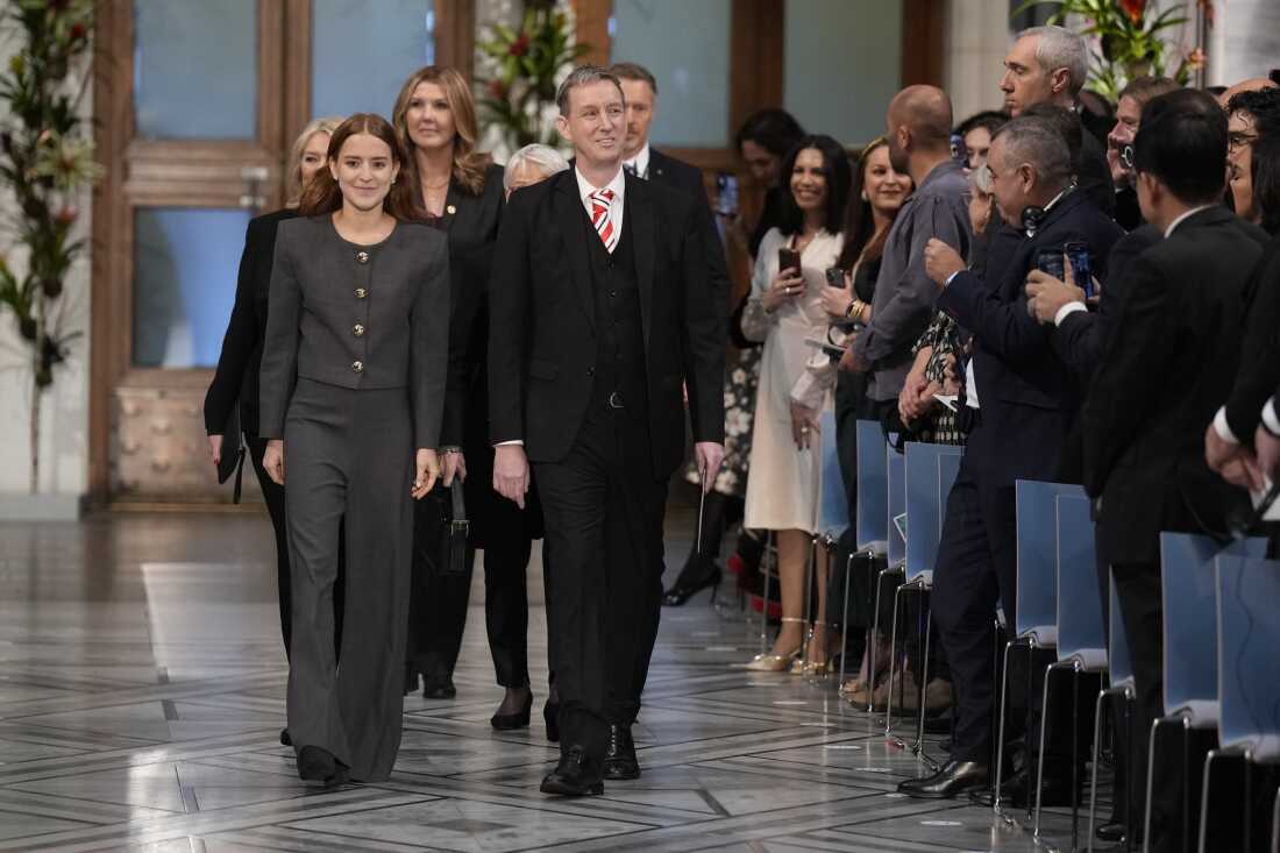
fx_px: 8531
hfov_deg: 8.6
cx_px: 640
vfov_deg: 5.7
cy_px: 426
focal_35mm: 240
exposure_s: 1/250
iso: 3200
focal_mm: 160
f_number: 2.8
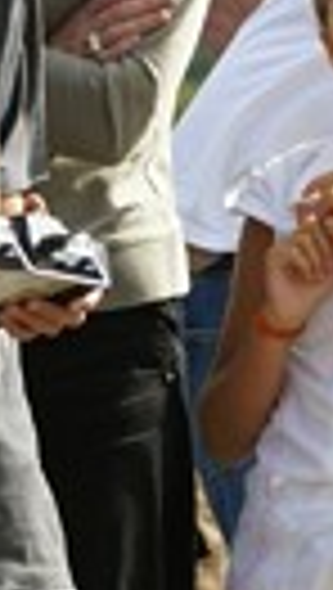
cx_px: -176
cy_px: 360
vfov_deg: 2.6
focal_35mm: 840
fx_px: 13144
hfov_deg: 1.5
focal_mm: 100
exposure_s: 1/320
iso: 100
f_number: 5.6
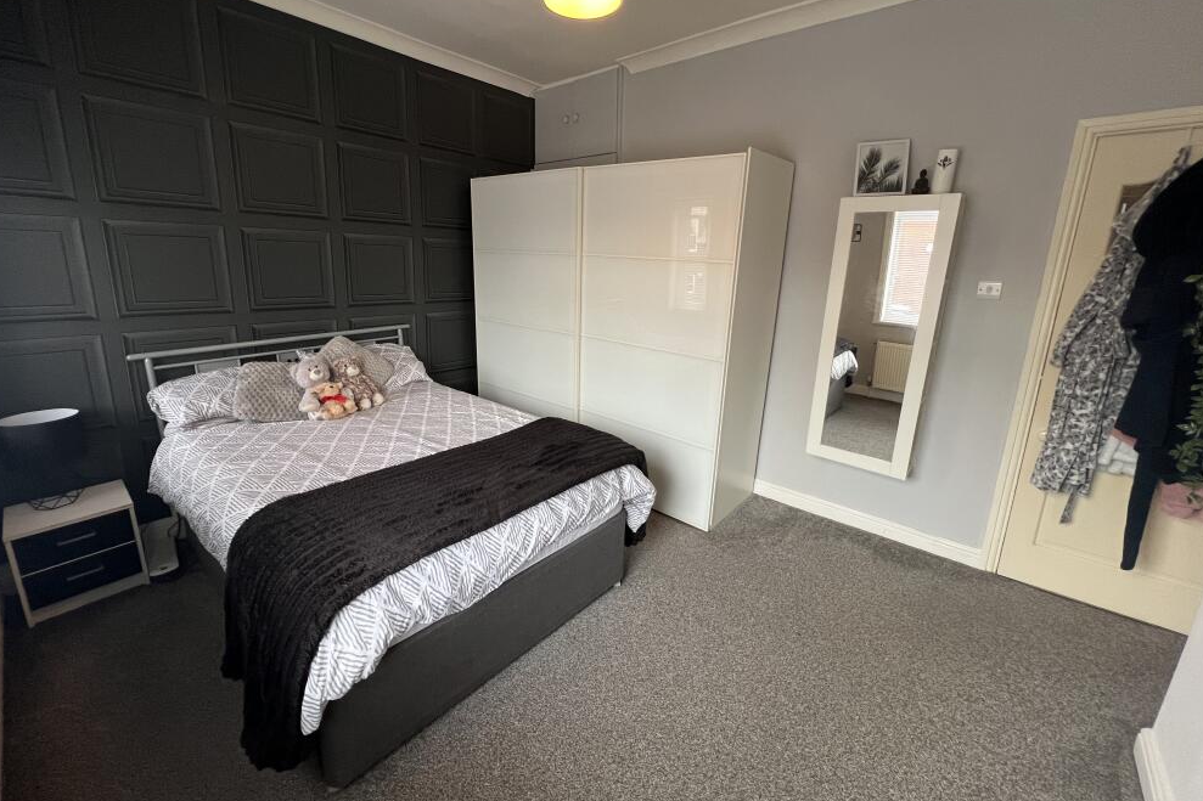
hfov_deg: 104.2
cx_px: 588
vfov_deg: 81.1
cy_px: 372
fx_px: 468
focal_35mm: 14
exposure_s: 1/50
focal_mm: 1.57
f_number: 1.8
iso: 200
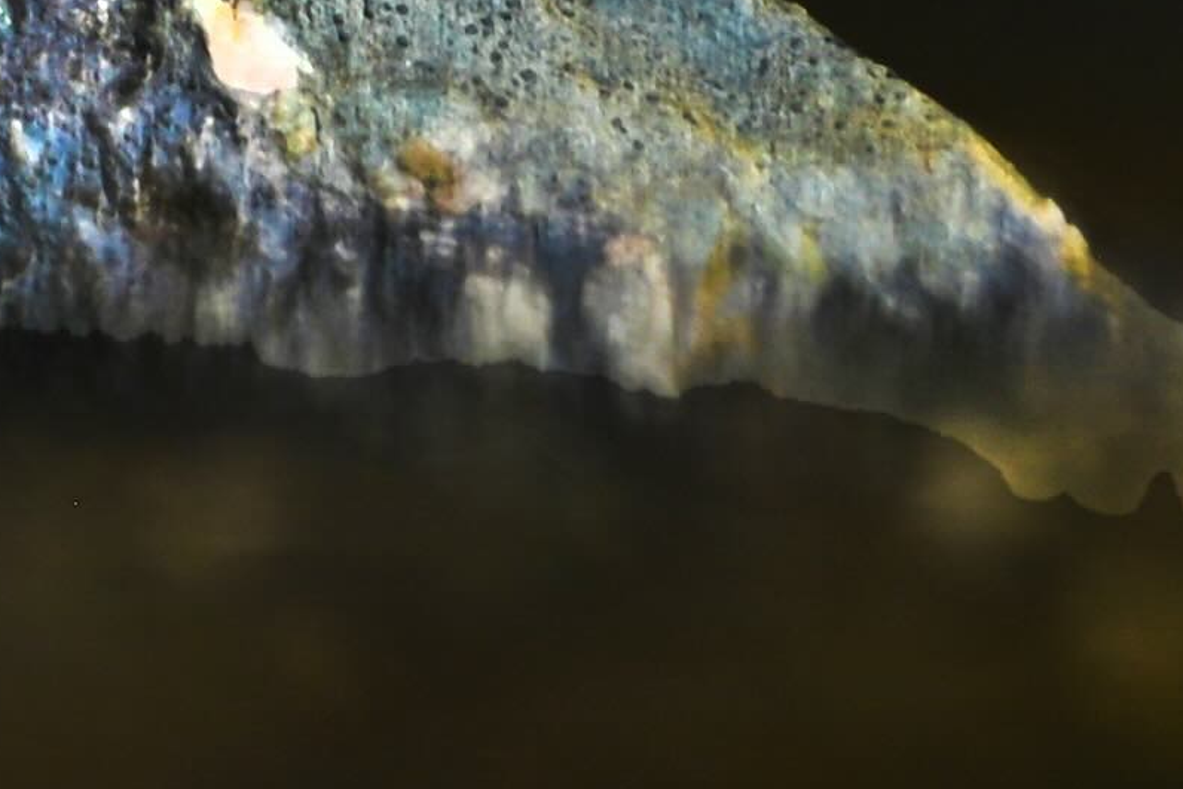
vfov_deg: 5.0
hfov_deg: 7.4
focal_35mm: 261
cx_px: -1687
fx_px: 8570
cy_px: -1691
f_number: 14
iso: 100
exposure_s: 3
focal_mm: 34.5
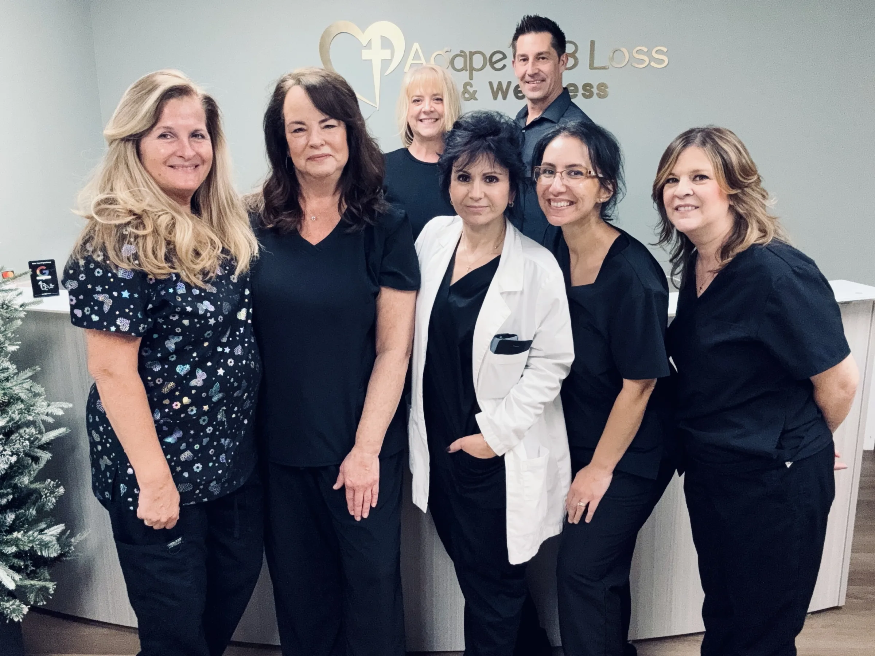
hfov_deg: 73.9
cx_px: 438
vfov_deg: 58.9
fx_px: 581
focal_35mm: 23
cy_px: 328
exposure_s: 1/60
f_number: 1.9
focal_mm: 2.69
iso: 100
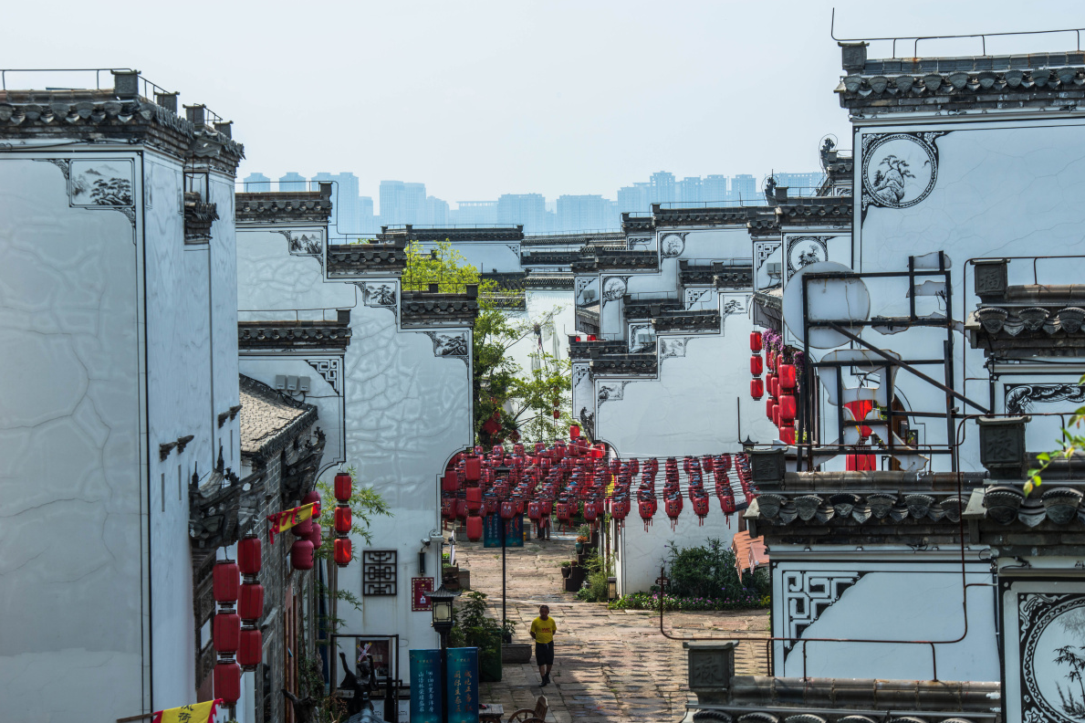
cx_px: 546
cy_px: 363
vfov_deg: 12.9
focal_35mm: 106
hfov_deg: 19.3
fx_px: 3194
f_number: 11
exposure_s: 1/125
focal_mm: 105
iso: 100
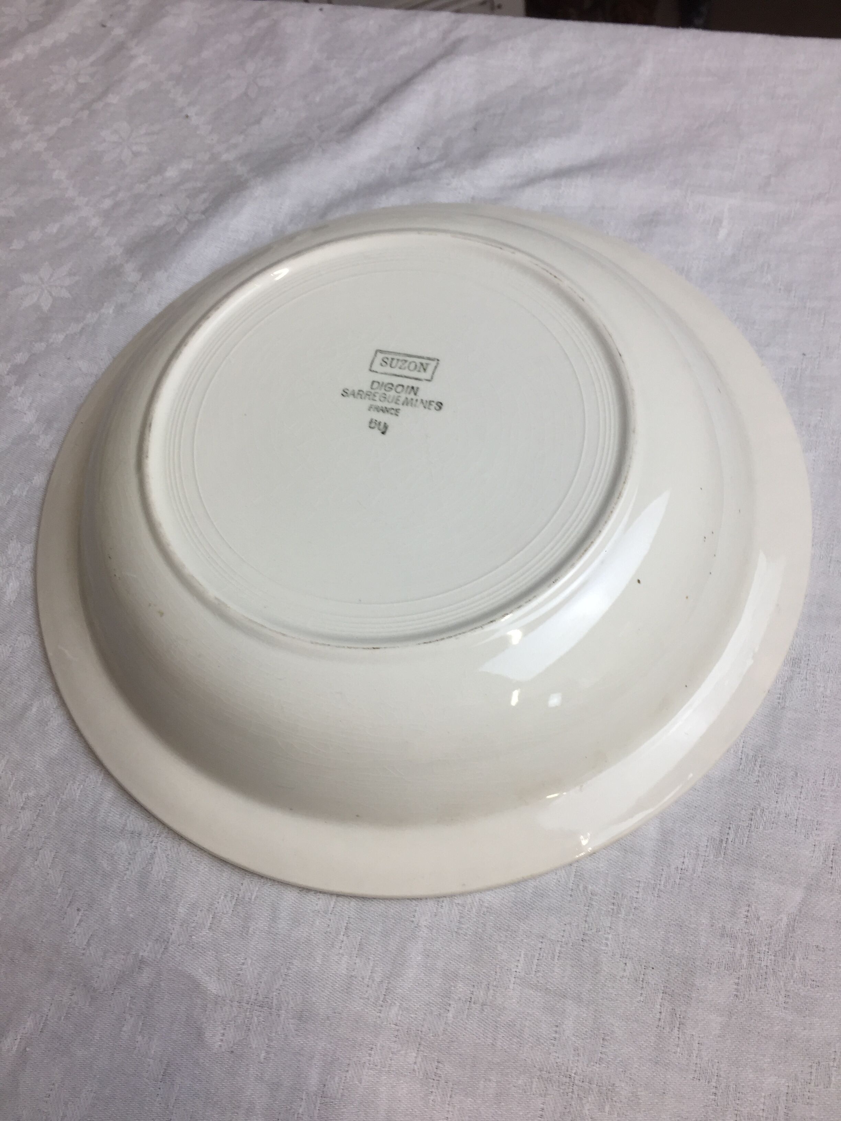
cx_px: 420
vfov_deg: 61.7
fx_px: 939
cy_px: 560
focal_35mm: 29
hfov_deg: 48.2
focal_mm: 4.15
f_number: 2.2
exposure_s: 1/100
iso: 40
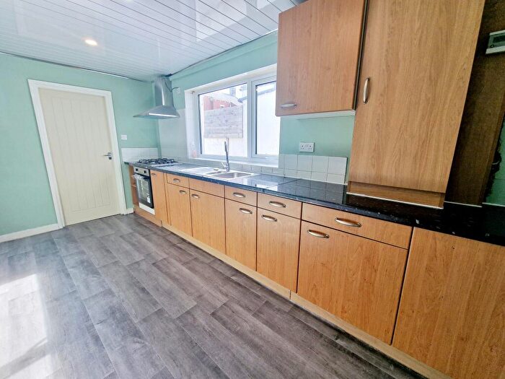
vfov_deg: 89.9
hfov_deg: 106.2
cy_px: 190
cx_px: 252
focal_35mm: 13
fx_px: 190
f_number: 2.2
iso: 80
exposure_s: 1/120
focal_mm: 2.2
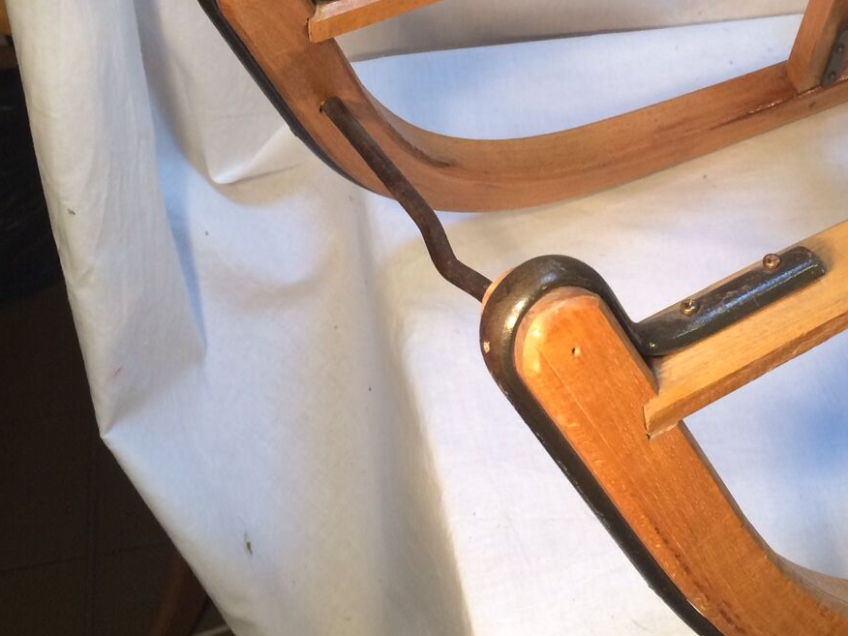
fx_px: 1323
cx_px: 599
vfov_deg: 26.6
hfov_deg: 35.0
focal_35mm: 54
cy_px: 141
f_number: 2.2
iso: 64
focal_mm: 4.15
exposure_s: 1/33
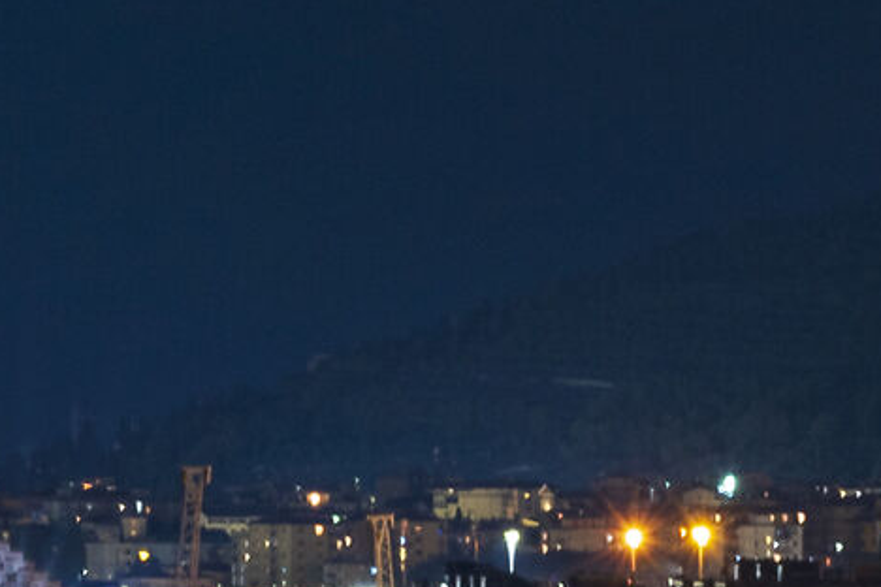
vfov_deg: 1.0
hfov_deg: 1.6
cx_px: 1180
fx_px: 32154
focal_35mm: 1314
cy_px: 130
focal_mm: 256
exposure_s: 25
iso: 100
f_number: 14
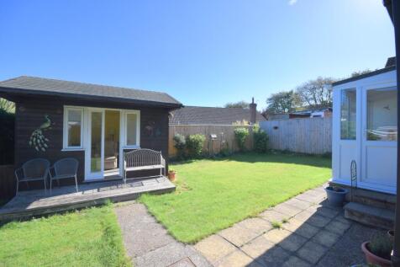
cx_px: 200
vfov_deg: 77.3
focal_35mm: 15
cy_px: 134
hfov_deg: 100.4
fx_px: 167
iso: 200
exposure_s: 1/250
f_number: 8
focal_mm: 10
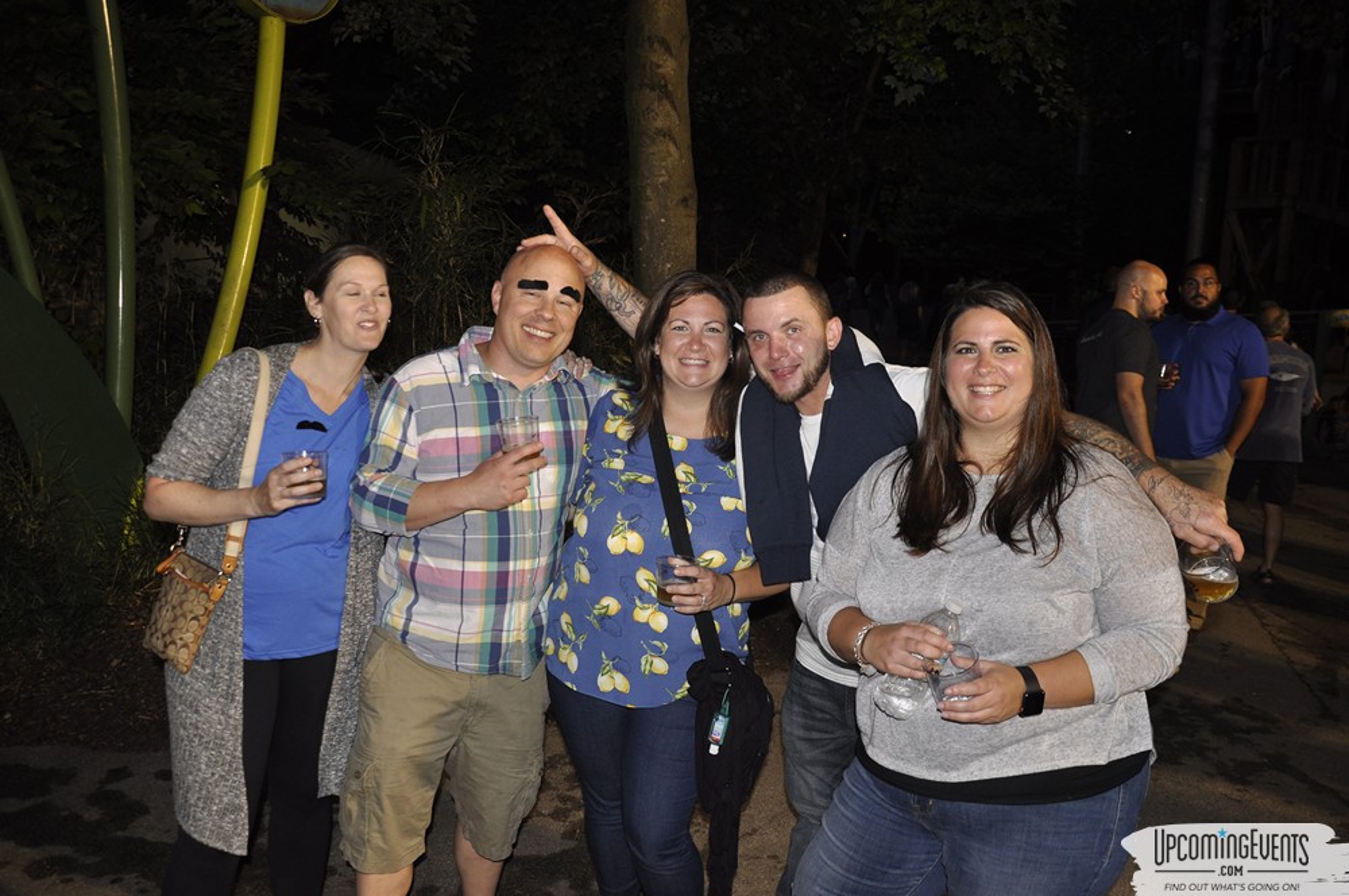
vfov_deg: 47.8
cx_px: 674
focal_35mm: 27
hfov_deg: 67.4
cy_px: 448
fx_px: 1010
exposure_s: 1/60
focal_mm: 18
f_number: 3.5
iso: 400
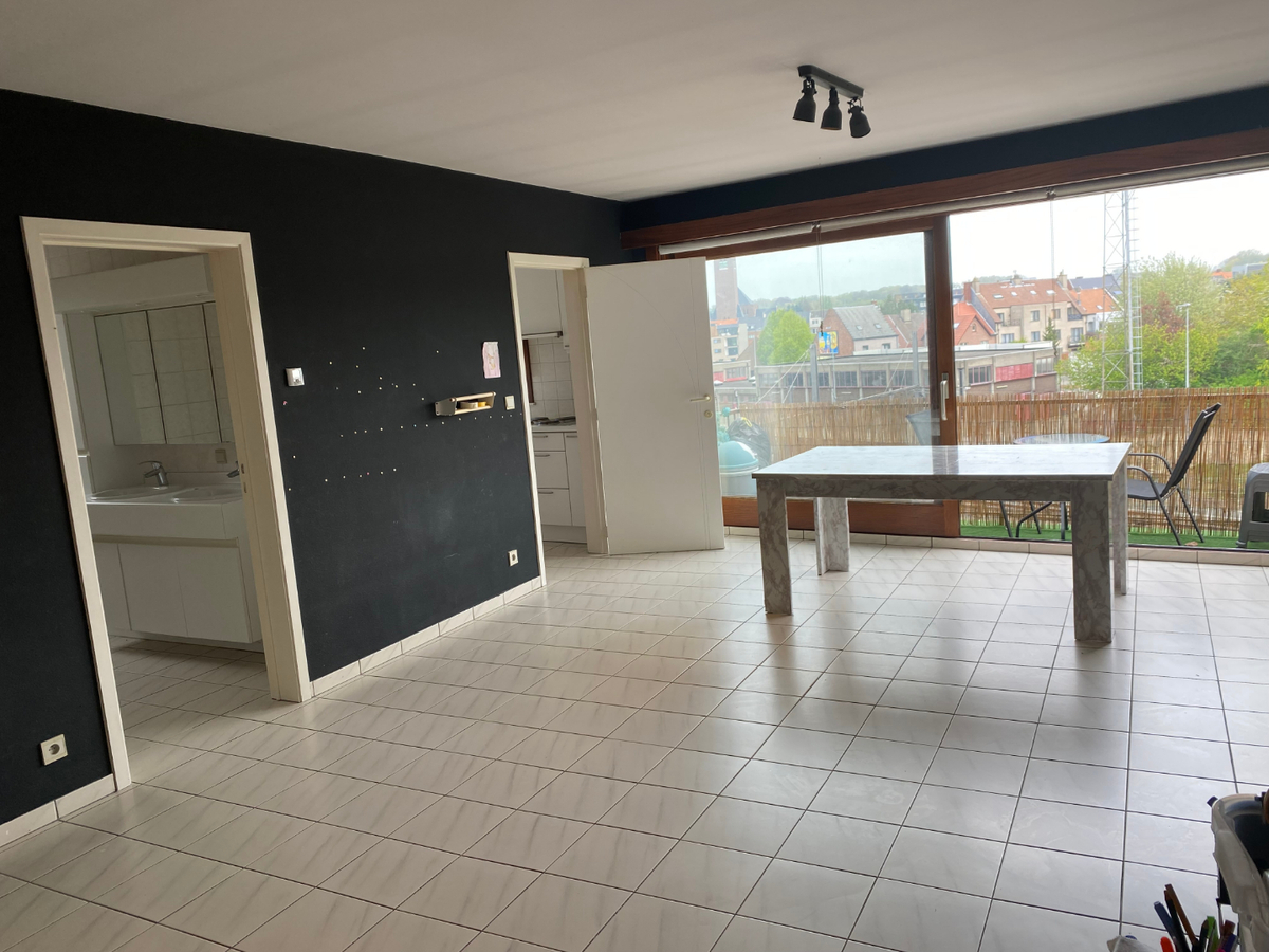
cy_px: 476
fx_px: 953
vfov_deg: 53.1
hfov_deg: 67.3
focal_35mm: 26
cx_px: 634
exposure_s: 1/207
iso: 32
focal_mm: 4.25
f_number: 1.8
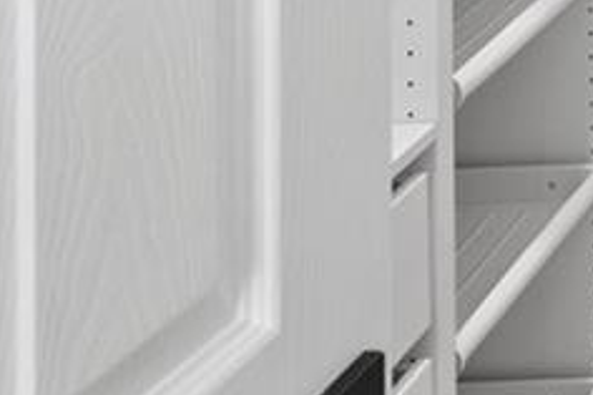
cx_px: 1209
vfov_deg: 12.1
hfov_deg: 16.2
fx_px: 1564
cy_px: -493
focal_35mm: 95
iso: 200
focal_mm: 14
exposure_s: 1/1.25
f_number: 8
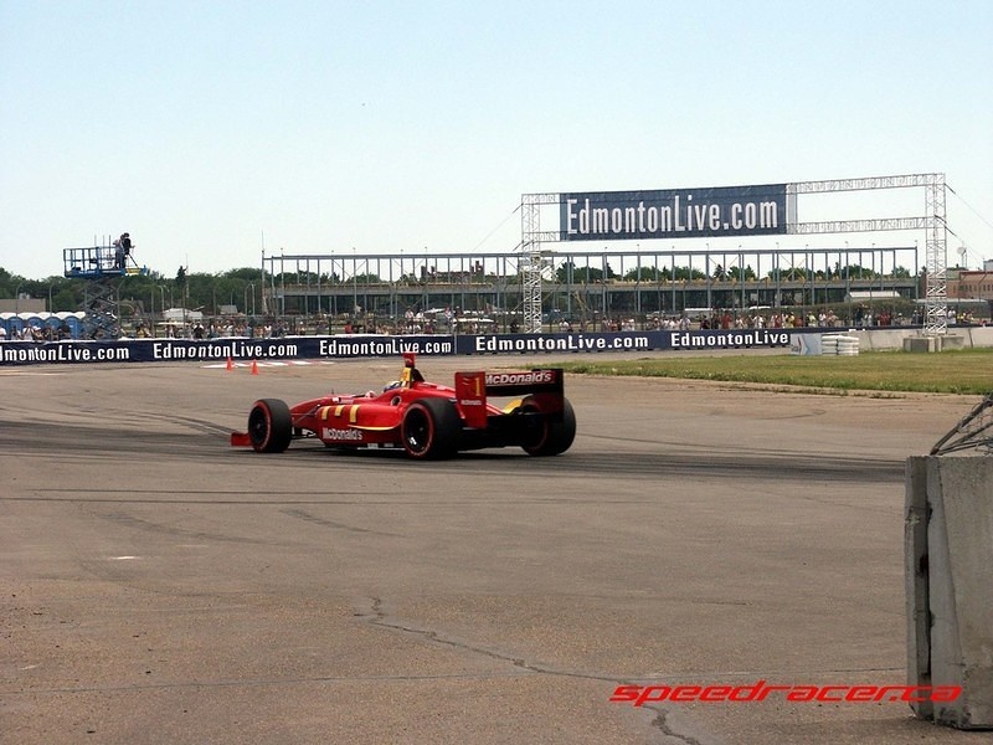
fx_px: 3959
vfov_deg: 10.7
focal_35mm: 138
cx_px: 496
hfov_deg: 14.3
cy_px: 372
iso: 100
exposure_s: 1/750
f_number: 6.7
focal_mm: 34.96
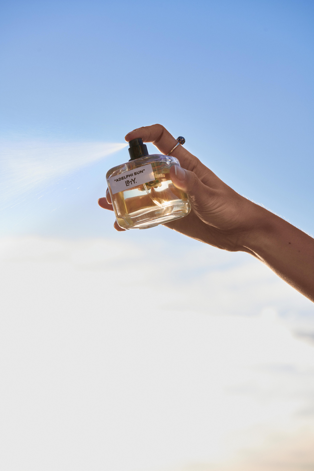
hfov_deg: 19.5
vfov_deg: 28.8
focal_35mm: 70
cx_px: 157
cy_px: 236
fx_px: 916
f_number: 8
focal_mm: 70
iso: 1000
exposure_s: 1/160
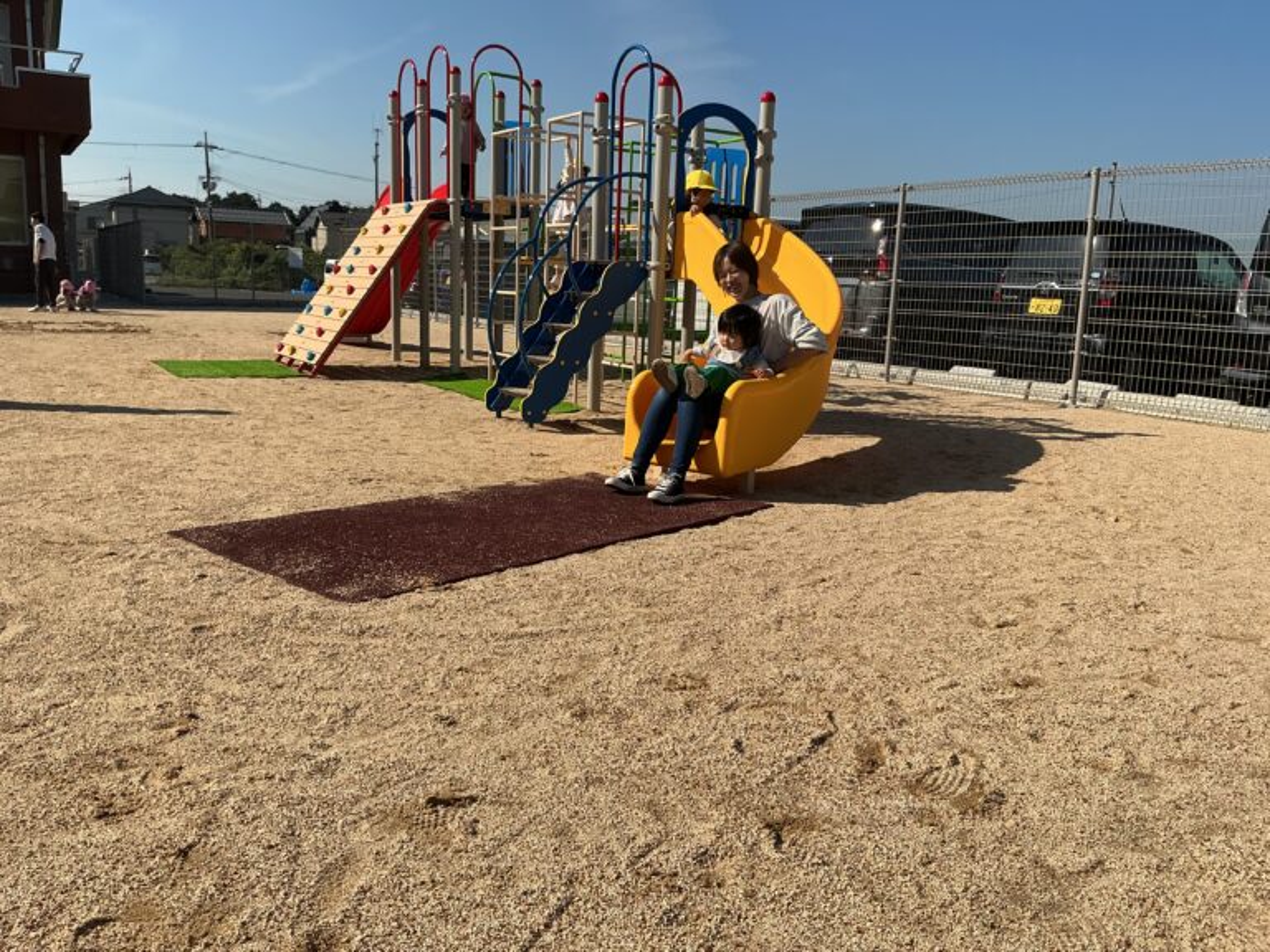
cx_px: 635
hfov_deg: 61.7
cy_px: 476
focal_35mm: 29
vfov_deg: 48.2
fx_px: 1064
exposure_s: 1/2959
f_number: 1.8
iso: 25
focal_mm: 3
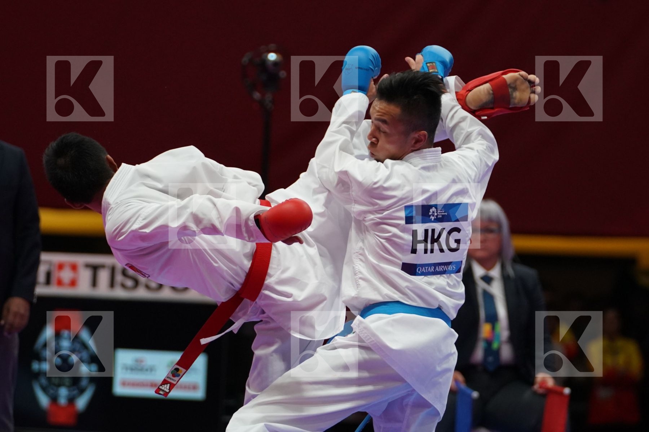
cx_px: 324
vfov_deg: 4.6
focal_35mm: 300
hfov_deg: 6.9
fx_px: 5408
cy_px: 216
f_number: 4
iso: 2500
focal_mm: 200
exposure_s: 1/1000
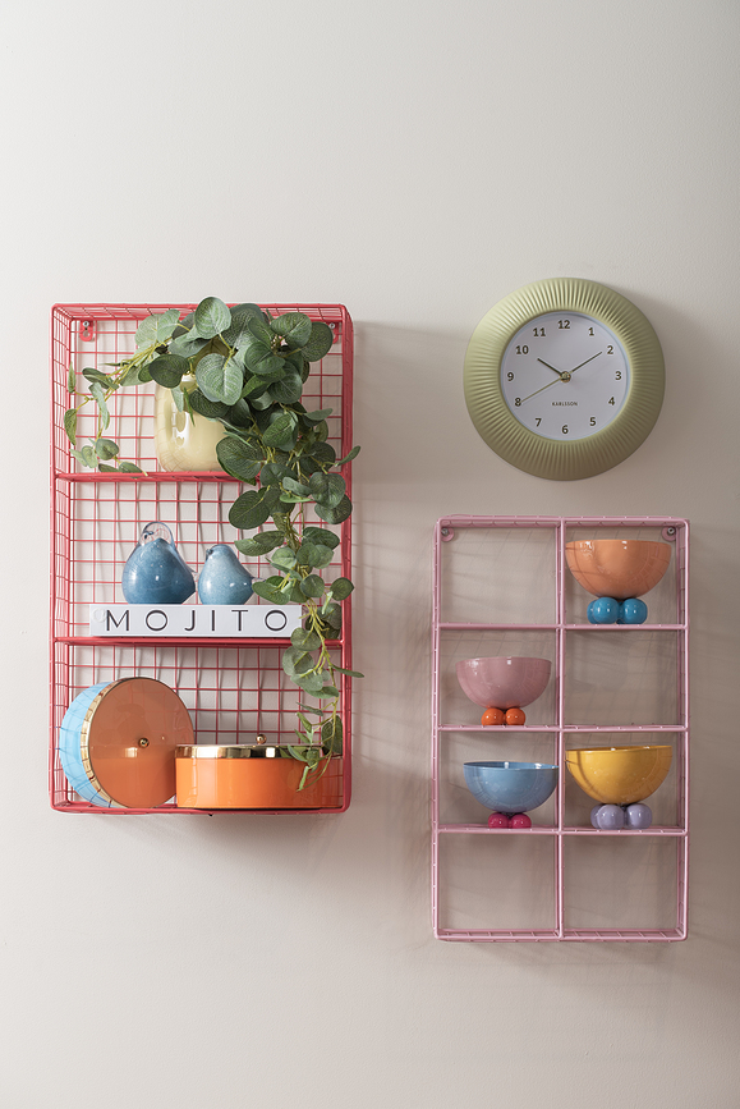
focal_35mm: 116
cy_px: 554
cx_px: 370
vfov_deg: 17.6
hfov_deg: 11.8
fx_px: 3572
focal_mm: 116
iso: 100
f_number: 9
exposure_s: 1/125
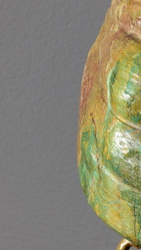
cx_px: 190
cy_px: 193
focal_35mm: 127
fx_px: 845
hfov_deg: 9.4
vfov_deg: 16.8
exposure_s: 1/60
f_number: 8
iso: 100
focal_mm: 38
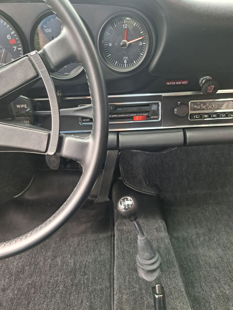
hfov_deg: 53.1
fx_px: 233
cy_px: 166
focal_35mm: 26
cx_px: 113
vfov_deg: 67.2
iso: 80
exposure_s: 1/50
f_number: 1.8
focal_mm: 5.23
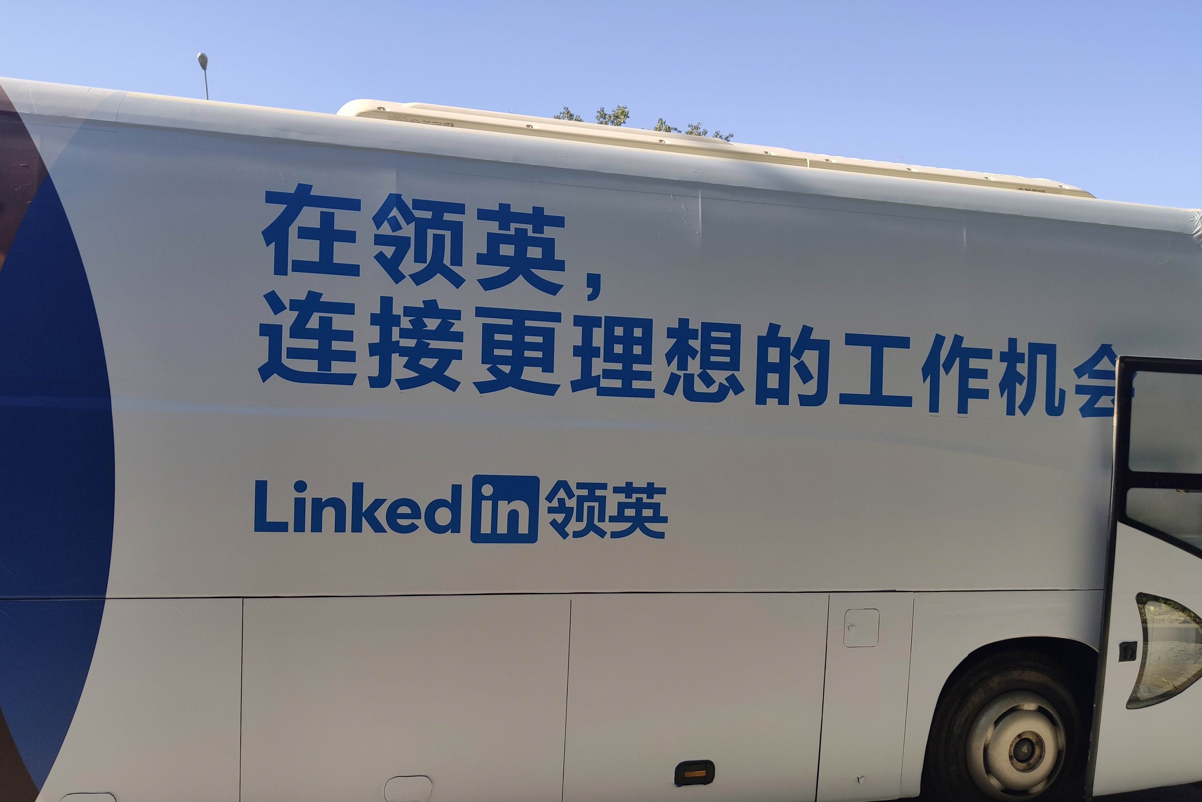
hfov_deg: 65.5
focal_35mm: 28
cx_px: 585
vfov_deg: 46.2
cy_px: 463
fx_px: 935
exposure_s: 1/936
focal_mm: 4.75
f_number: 1.75
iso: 112
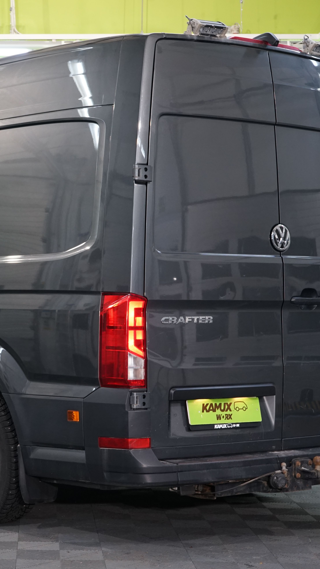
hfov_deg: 15.3
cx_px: 34
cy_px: 286
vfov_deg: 27.2
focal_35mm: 78
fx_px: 1177
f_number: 8
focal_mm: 49
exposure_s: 1/20
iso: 1000
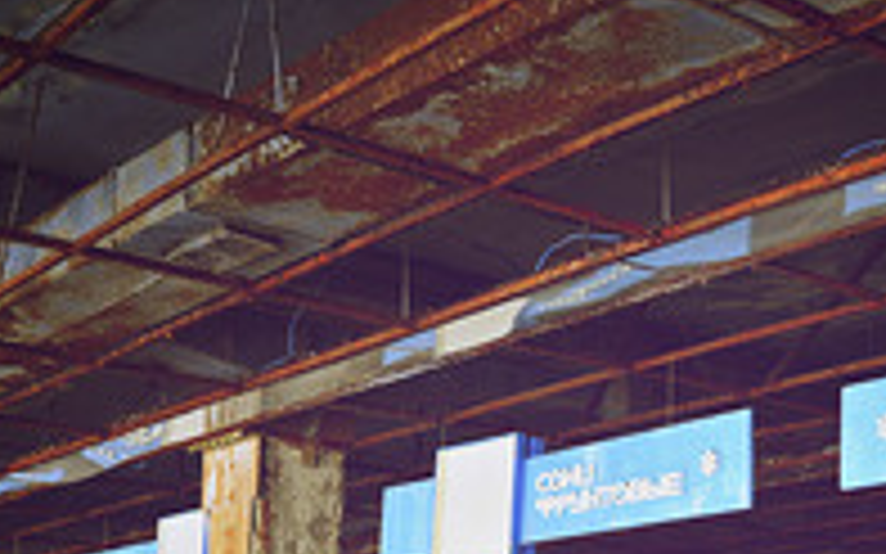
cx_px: 612
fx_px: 1521
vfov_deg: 19.6
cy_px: 635
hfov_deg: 32.1
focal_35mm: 63
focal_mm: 18
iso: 400
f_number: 5
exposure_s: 1/25
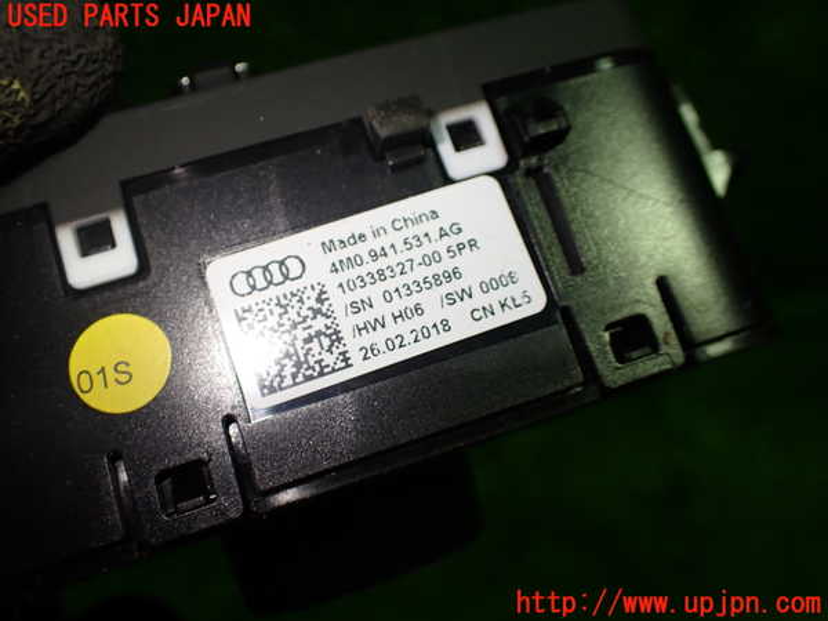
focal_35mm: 30
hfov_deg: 60.0
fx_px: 718
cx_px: 414
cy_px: 310
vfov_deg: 46.8
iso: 125
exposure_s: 1/125
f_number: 2.3
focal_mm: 5.4
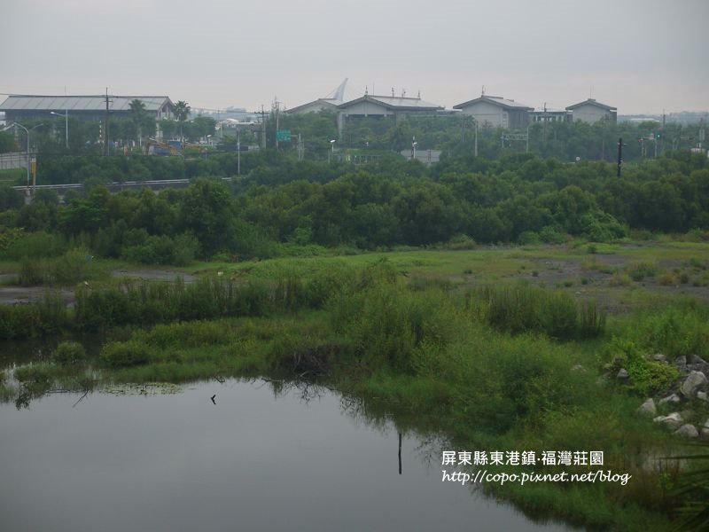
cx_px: 354
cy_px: 266
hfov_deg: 23.3
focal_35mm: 84
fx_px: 1720
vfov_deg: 17.6
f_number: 5.6
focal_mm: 42
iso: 500
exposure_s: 1/80
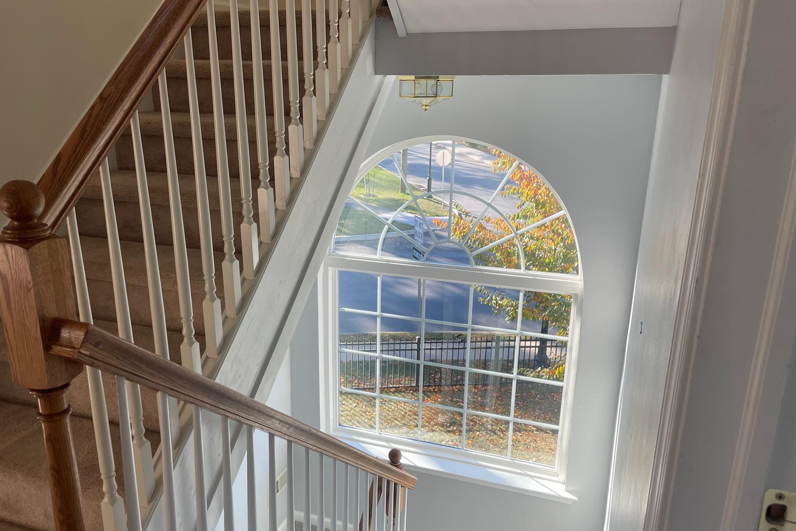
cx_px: 357
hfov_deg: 60.2
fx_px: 685
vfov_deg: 42.2
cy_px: 304
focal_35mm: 31
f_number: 1.6
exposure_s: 1/307
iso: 32
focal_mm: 4.2
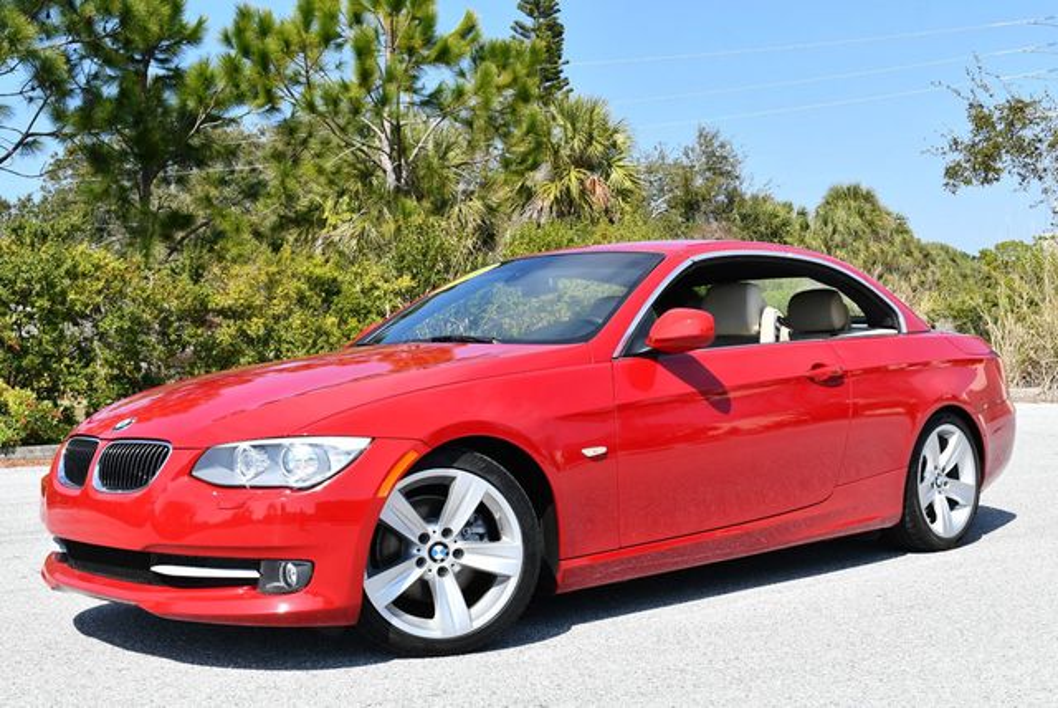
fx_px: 1412
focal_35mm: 48
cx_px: 529
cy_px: 354
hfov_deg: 41.1
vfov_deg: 28.1
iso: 110
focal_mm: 24
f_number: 8
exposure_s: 1/250
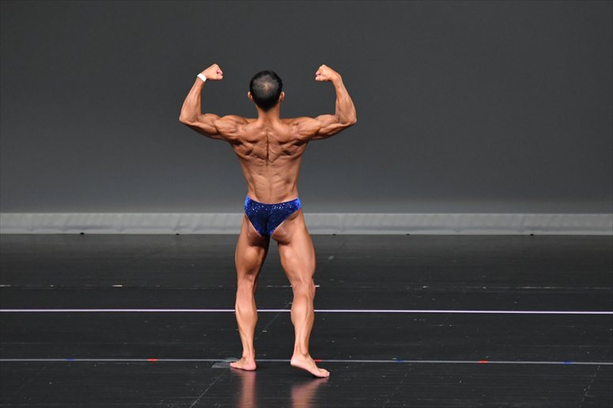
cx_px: 306
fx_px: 5361
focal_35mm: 315
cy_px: 204
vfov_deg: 4.4
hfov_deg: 6.5
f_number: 5.6
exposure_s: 1/400
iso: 4000
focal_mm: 210
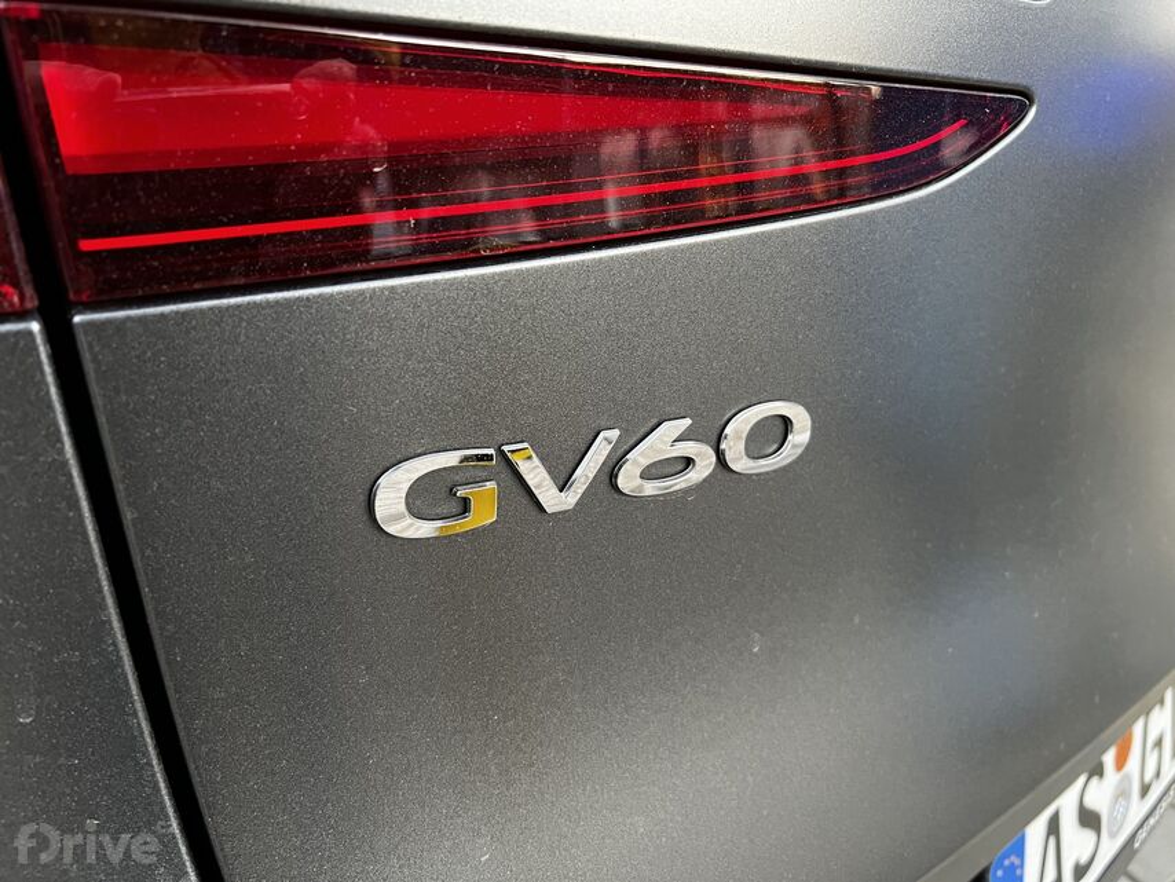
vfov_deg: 53.1
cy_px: 441
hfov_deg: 67.3
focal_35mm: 26
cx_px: 588
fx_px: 883
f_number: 1.5
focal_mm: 5.7
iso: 500
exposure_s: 1/60
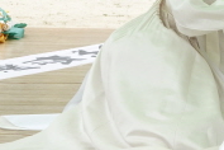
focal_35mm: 274
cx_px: 257
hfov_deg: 7.5
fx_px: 1705
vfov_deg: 5.0
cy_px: 20
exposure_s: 1/640
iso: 200
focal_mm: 29.69
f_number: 5
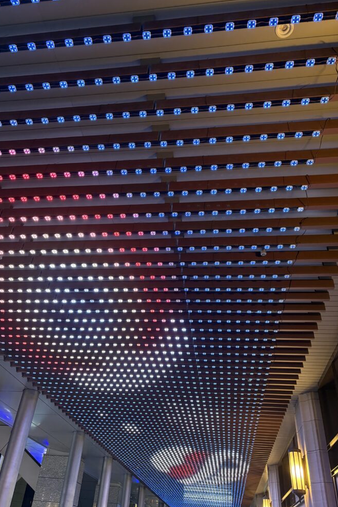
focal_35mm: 28
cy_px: 245
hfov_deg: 46.4
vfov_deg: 65.5
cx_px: 165
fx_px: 394
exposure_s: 1/40
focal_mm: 5.96
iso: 400
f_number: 1.6
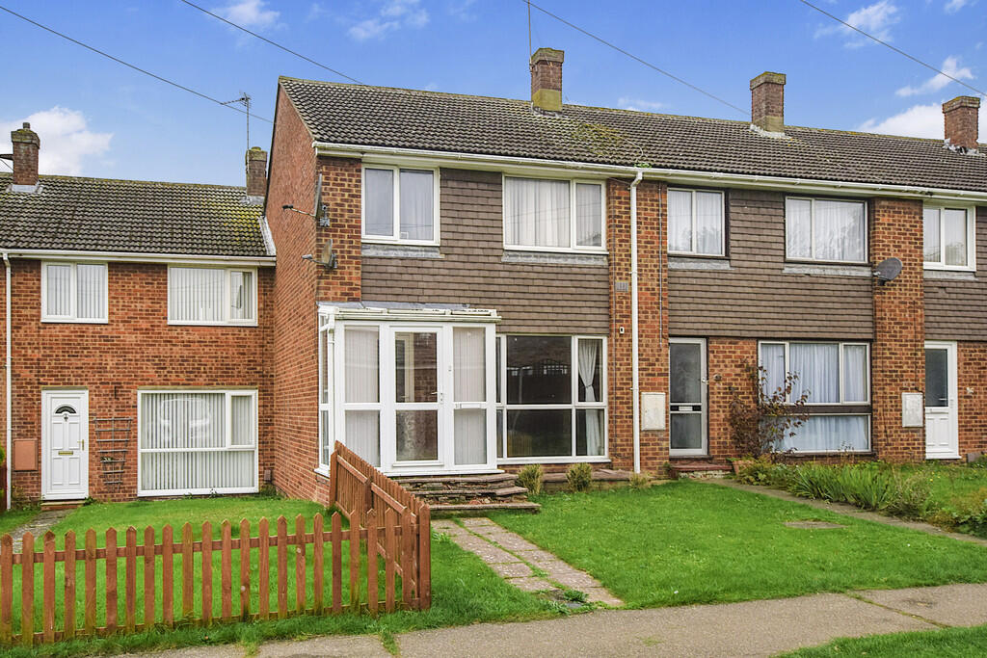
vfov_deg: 43.6
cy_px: 329
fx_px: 823
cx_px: 494
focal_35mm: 30
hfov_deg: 61.9
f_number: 22
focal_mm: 20
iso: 360
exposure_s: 1/25
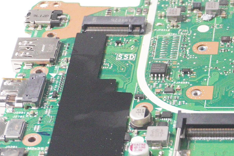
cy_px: 129
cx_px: 347
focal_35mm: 171
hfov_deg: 11.5
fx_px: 1110
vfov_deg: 8.0
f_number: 5.6
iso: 5000
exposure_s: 1/1000
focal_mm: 33
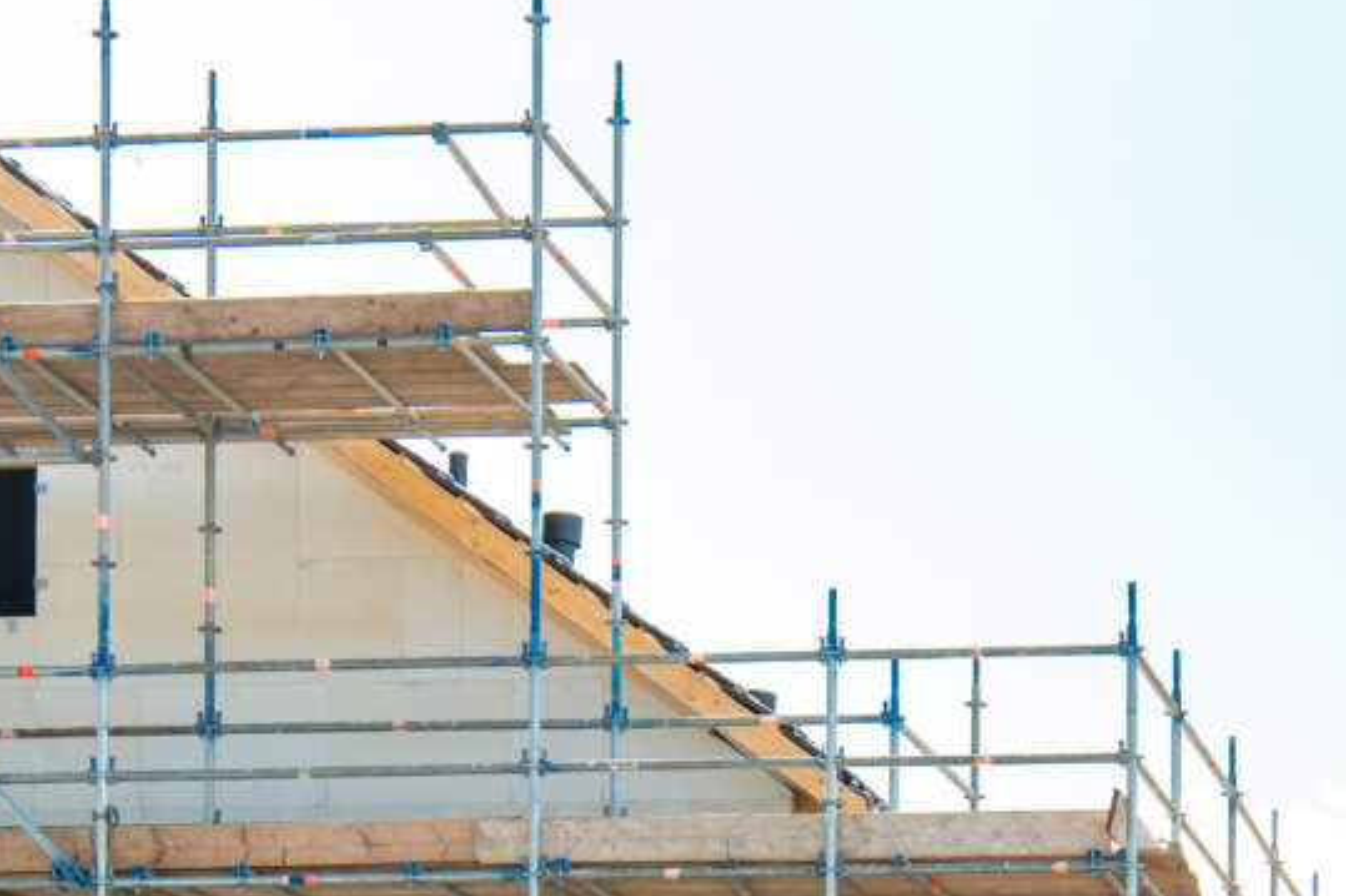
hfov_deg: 16.0
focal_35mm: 128
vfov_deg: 10.6
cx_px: 727
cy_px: 1008
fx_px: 4784
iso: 160
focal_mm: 30
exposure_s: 1/100
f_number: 5.6
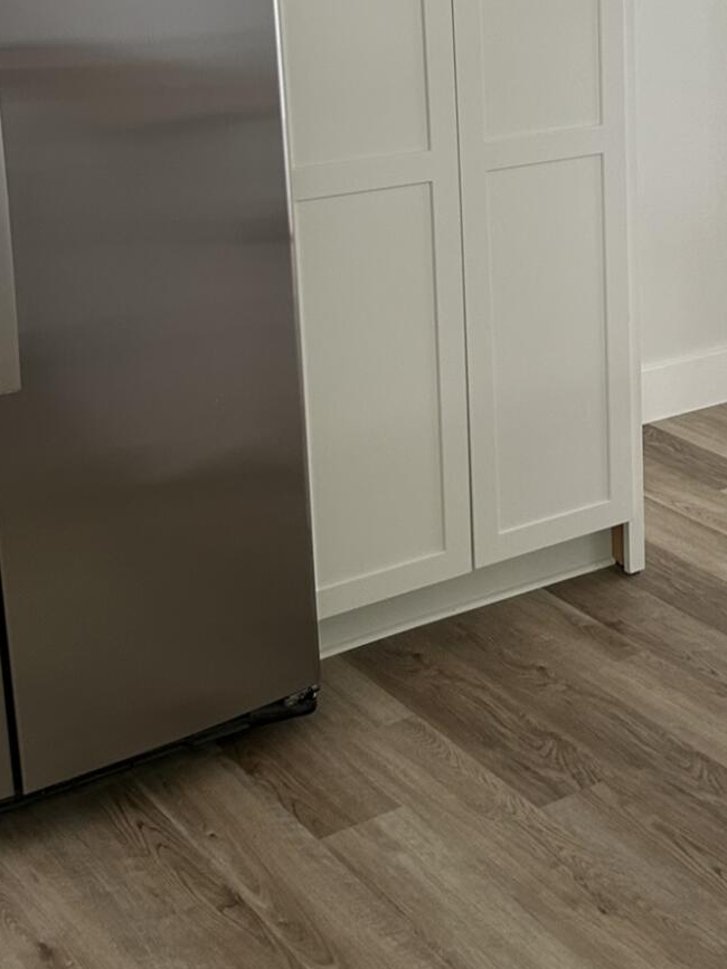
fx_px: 1681
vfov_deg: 31.5
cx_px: 589
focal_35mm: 60
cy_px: 222
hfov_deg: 24.0
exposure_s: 1/85
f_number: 1.5
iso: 125
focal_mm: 5.7
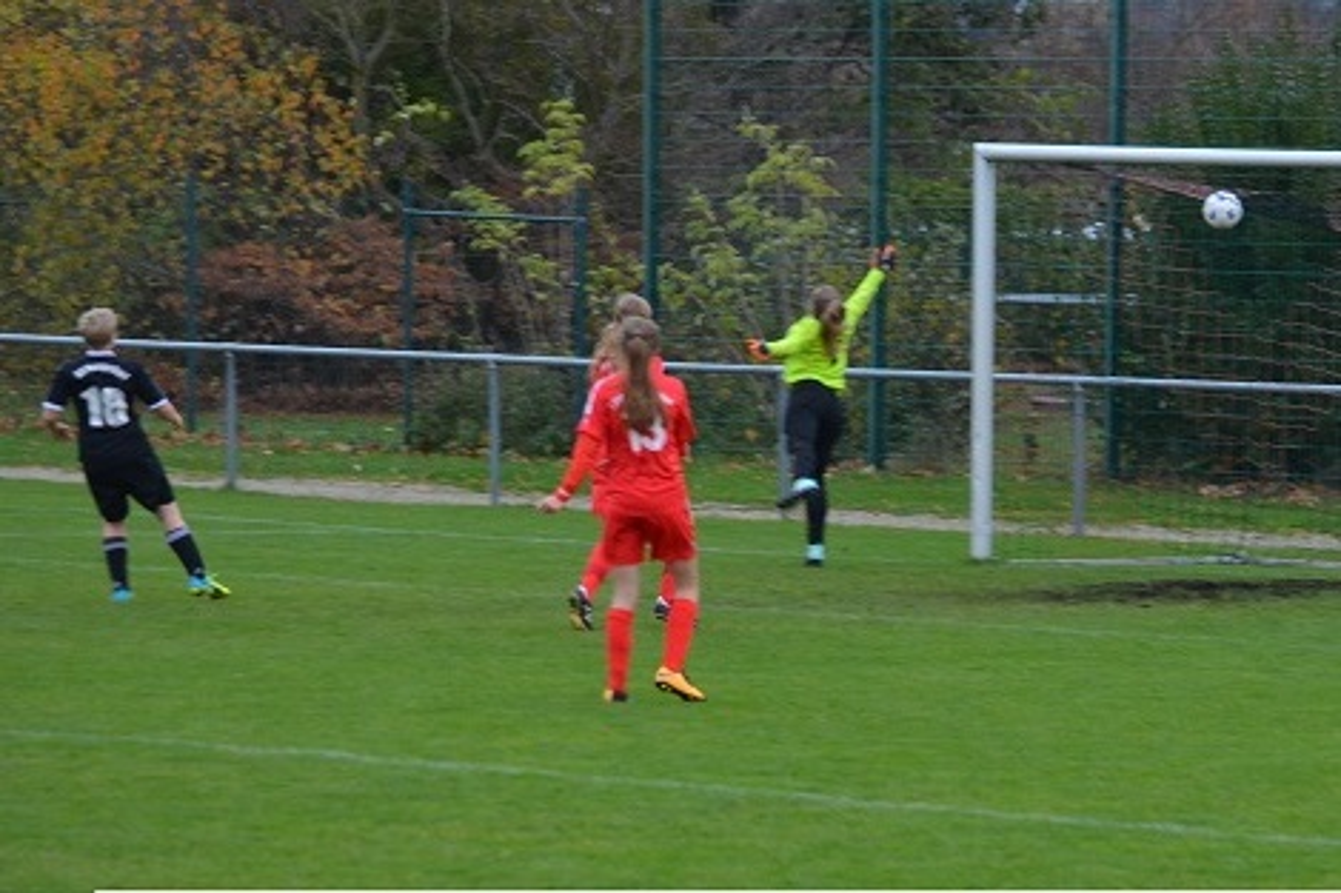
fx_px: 6702
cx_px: 670
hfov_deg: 11.4
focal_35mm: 180
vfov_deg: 7.6
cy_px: 446
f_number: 4.8
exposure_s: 1/200
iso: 1600
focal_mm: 120
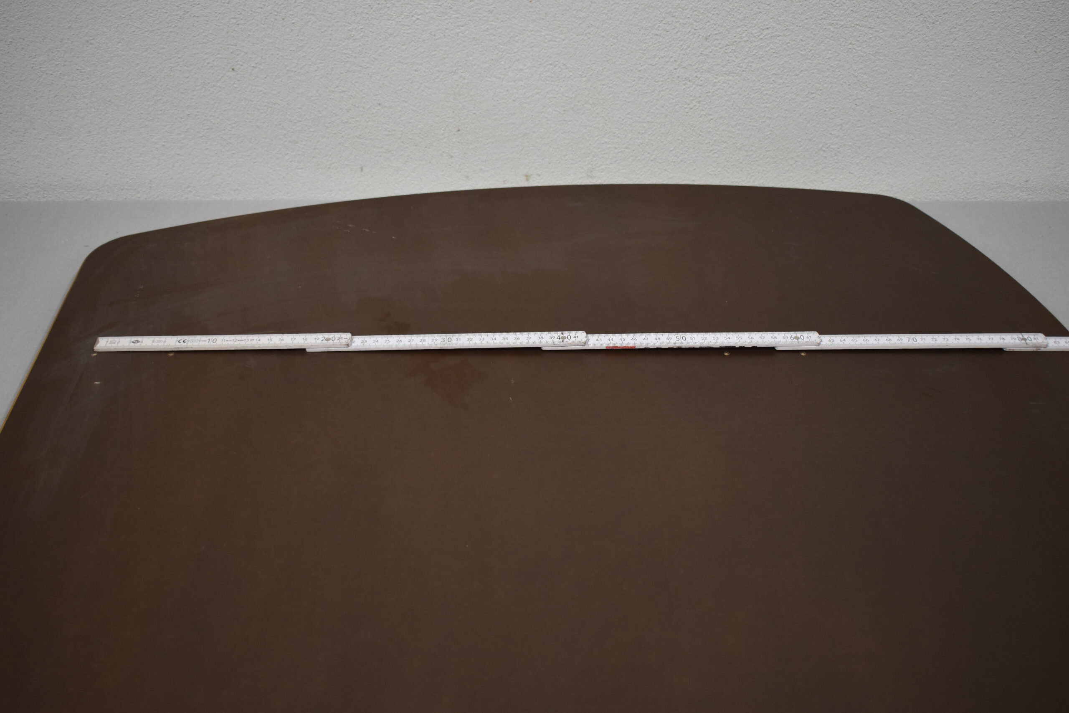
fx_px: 1203
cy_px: 356
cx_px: 534
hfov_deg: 47.9
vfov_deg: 33.0
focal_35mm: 40
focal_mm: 27
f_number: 4
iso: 640
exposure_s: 1/250
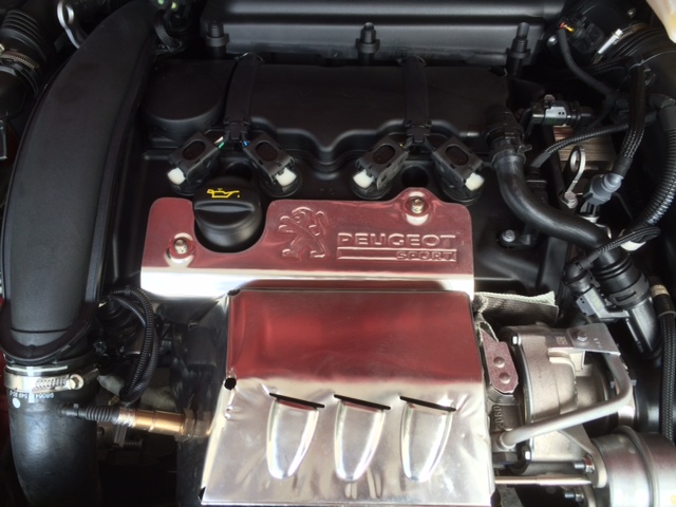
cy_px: 254
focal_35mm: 30
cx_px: 338
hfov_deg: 60.0
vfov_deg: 46.8
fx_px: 586
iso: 40
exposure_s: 1/60
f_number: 2.2
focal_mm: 4.12
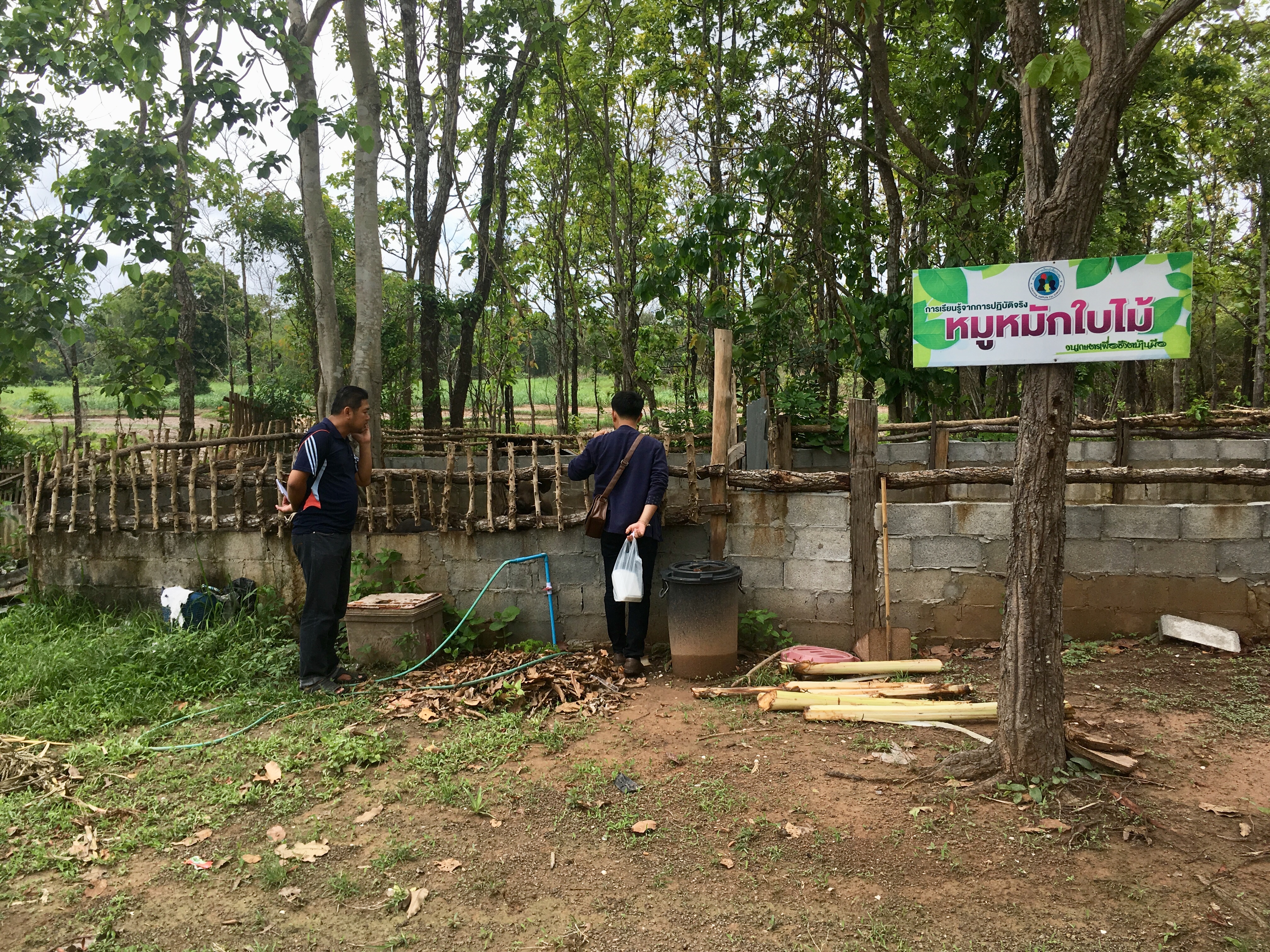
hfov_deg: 61.7
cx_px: 635
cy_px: 476
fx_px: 1064
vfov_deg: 48.2
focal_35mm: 29
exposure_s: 1/905
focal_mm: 4.15
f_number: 2.2
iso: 25
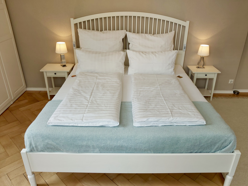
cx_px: 126
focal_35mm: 31
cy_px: 96
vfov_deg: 45.4
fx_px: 222
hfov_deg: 58.3
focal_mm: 4.6
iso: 50
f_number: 1.8
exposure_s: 1/100
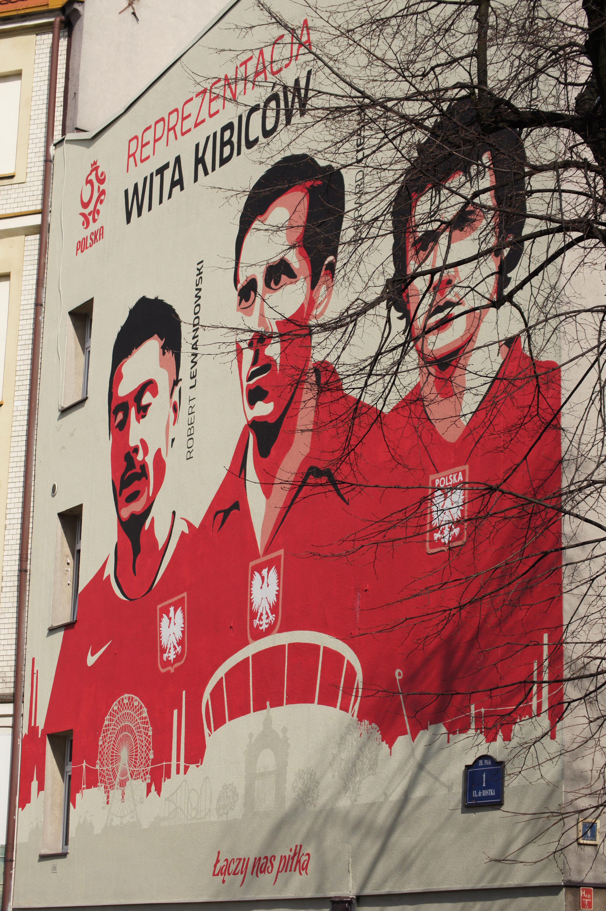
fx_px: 2085
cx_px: 303
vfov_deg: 24.6
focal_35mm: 82
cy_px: 456
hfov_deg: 16.5
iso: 200
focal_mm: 55
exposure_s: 1/1000
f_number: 5.6
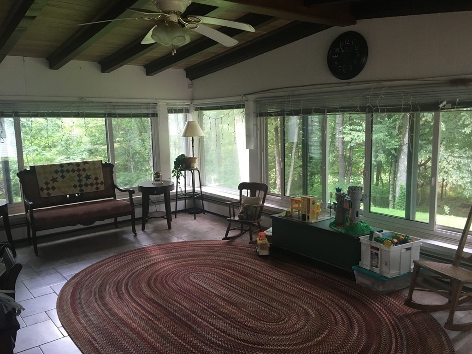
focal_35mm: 29
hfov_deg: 61.7
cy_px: 177
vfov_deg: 48.2
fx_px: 395
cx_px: 236
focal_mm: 4.15
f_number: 2.2
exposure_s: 1/30
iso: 100
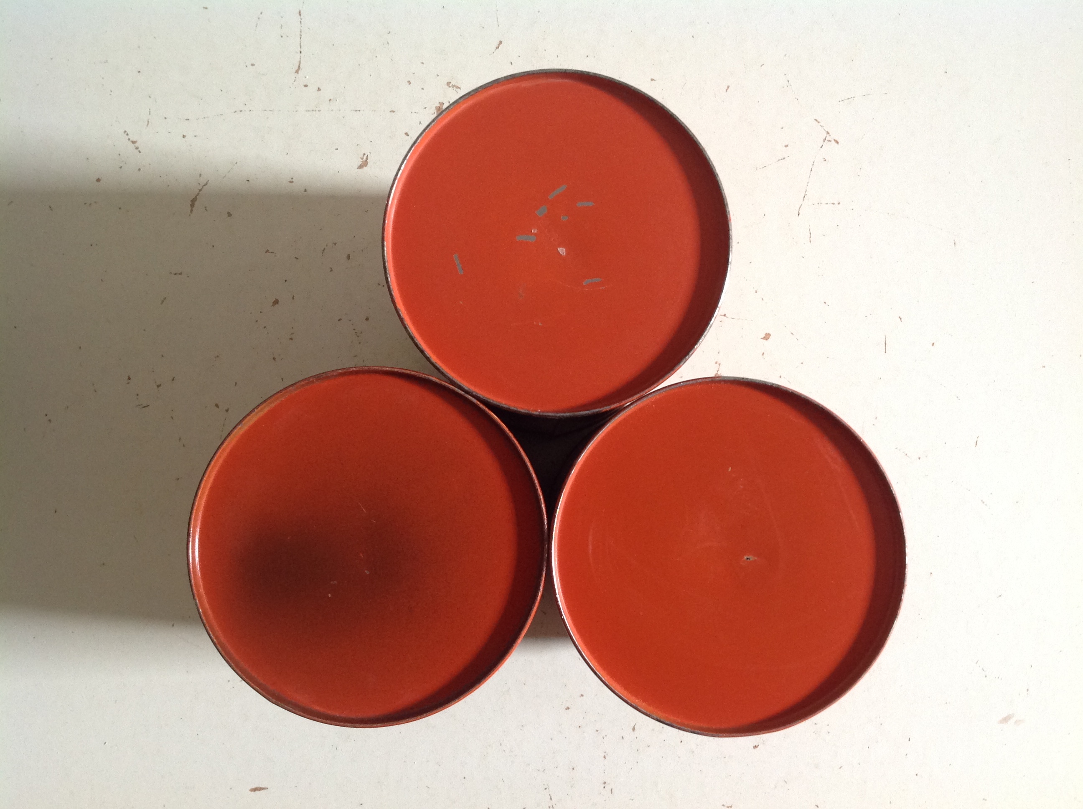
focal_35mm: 35
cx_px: 542
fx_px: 1093
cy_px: 404
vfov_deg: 40.6
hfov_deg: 52.7
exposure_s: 1/15
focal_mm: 4.28
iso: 125
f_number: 2.4
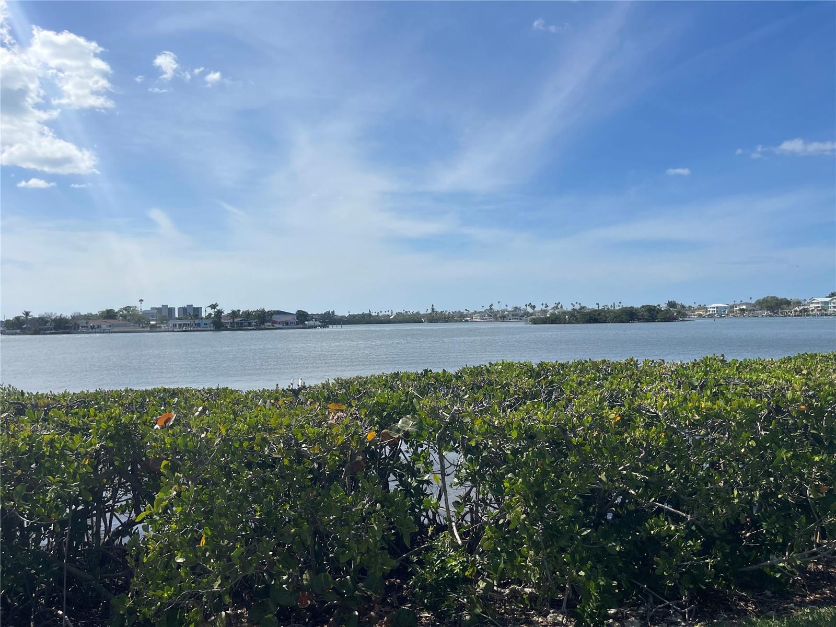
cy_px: 314
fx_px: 604
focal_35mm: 25
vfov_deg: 54.9
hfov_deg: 69.4
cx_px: 418
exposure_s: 1/7407
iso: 32
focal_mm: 5.1
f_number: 1.6
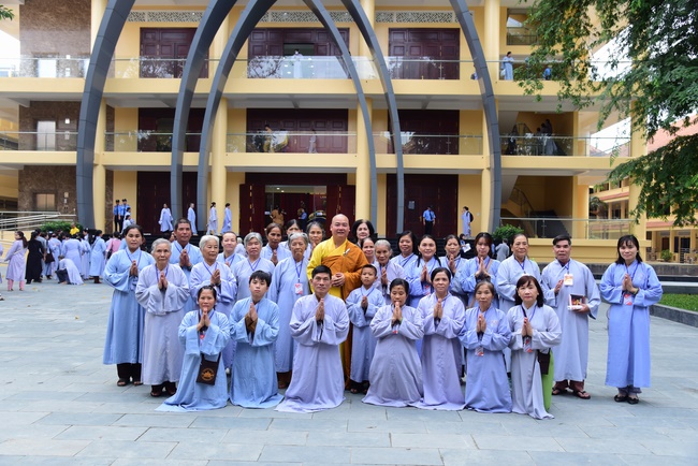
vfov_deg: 43.6
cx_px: 349
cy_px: 233
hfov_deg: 61.9
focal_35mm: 30
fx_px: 582
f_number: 5.6
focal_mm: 30
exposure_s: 1/125
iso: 400
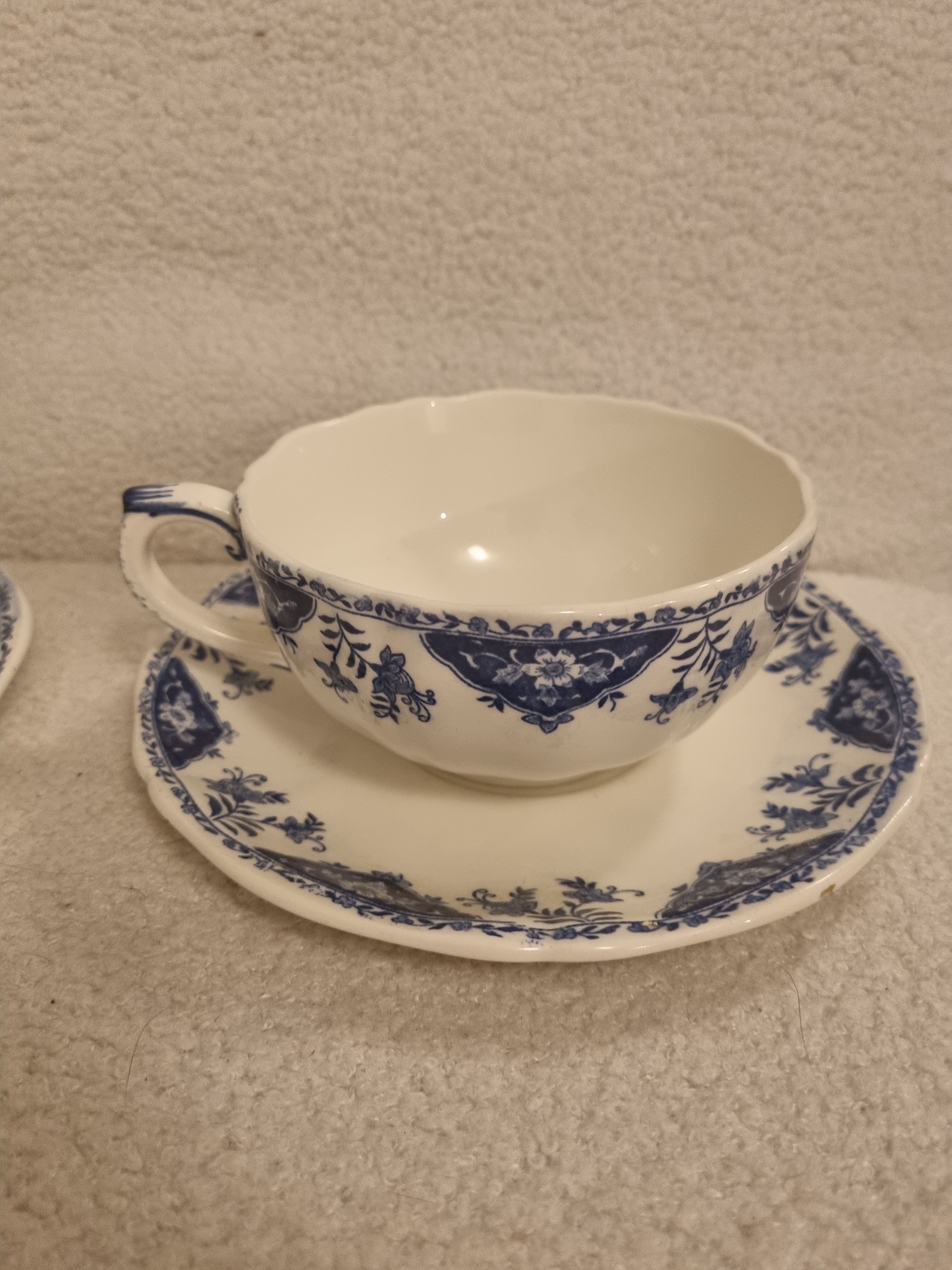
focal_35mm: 26
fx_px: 953
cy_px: 635
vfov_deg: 67.3
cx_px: 476
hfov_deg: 53.1
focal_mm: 5.4
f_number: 1.8
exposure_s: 1/50
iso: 500
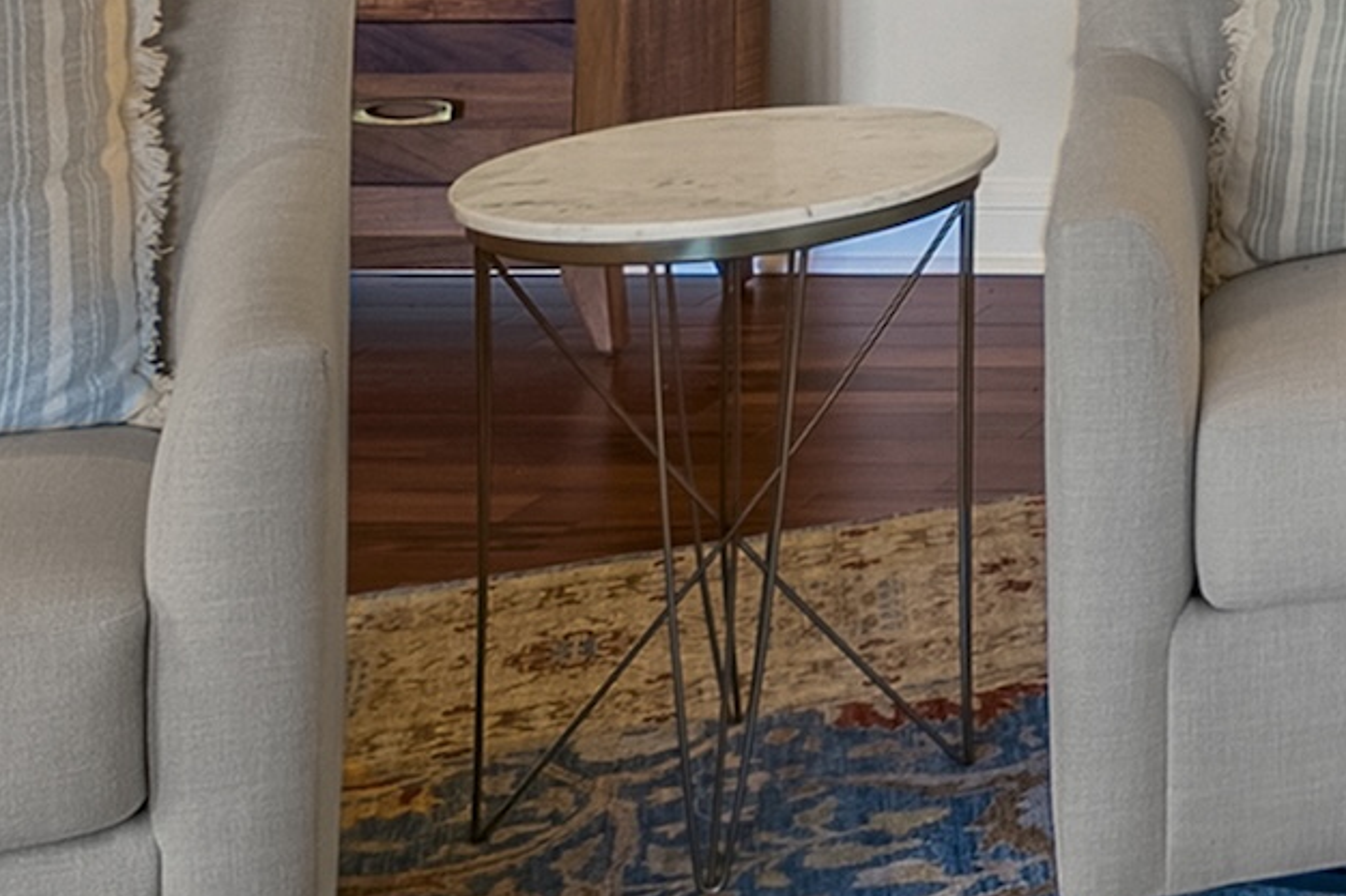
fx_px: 3439
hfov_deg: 16.6
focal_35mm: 92
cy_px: -795
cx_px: 2714
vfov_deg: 13.2
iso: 100
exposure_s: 1.6
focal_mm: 16
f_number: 8
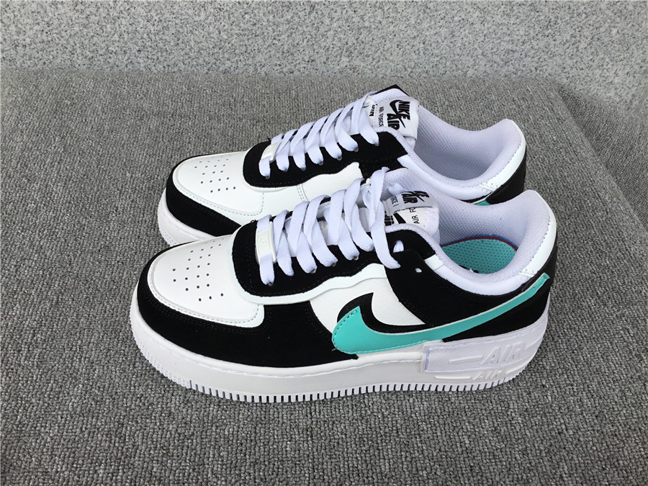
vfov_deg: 45.4
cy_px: 243
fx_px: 580
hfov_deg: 58.4
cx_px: 324
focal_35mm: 31
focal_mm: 3.3
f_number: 2.4
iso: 25
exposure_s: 1/330
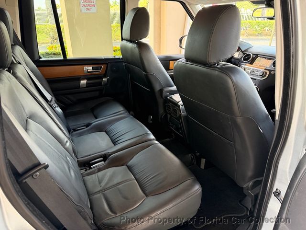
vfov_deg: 56.8
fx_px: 212
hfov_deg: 71.6
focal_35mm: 24
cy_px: 115
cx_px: 153
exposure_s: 1/60
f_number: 1.78
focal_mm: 6.76
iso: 320
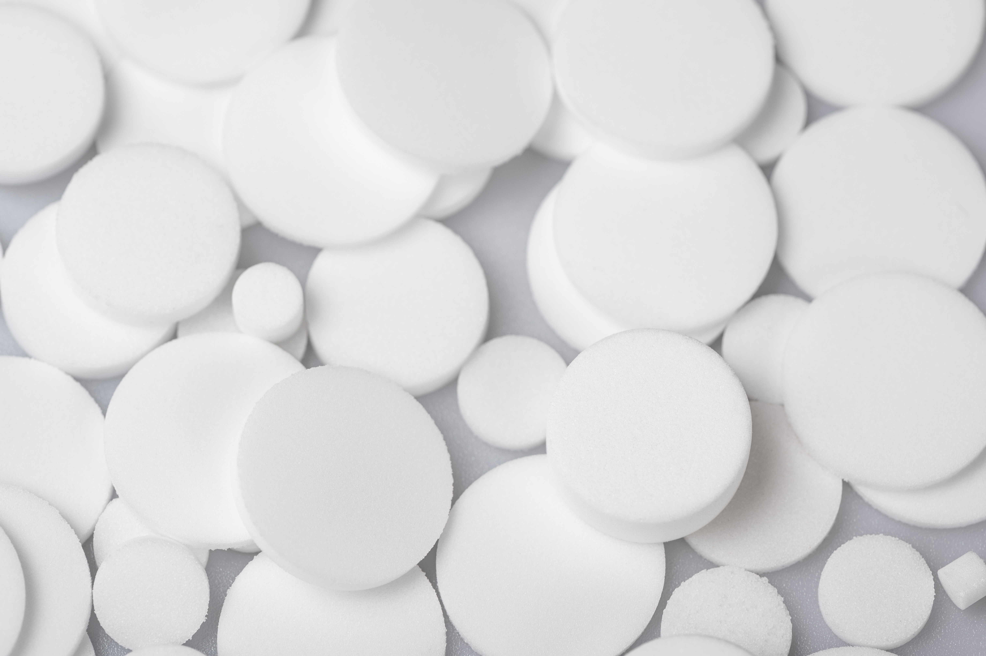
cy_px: 328
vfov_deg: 13.0
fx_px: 2874
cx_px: 493
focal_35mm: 105
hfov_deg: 19.5
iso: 50
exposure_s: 1/125
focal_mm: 105
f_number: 11
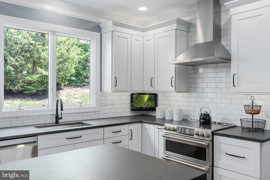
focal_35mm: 31
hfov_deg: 60.3
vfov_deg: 42.3
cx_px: 135
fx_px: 232
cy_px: 90
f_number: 7.1
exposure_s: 1/40
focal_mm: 31
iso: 320
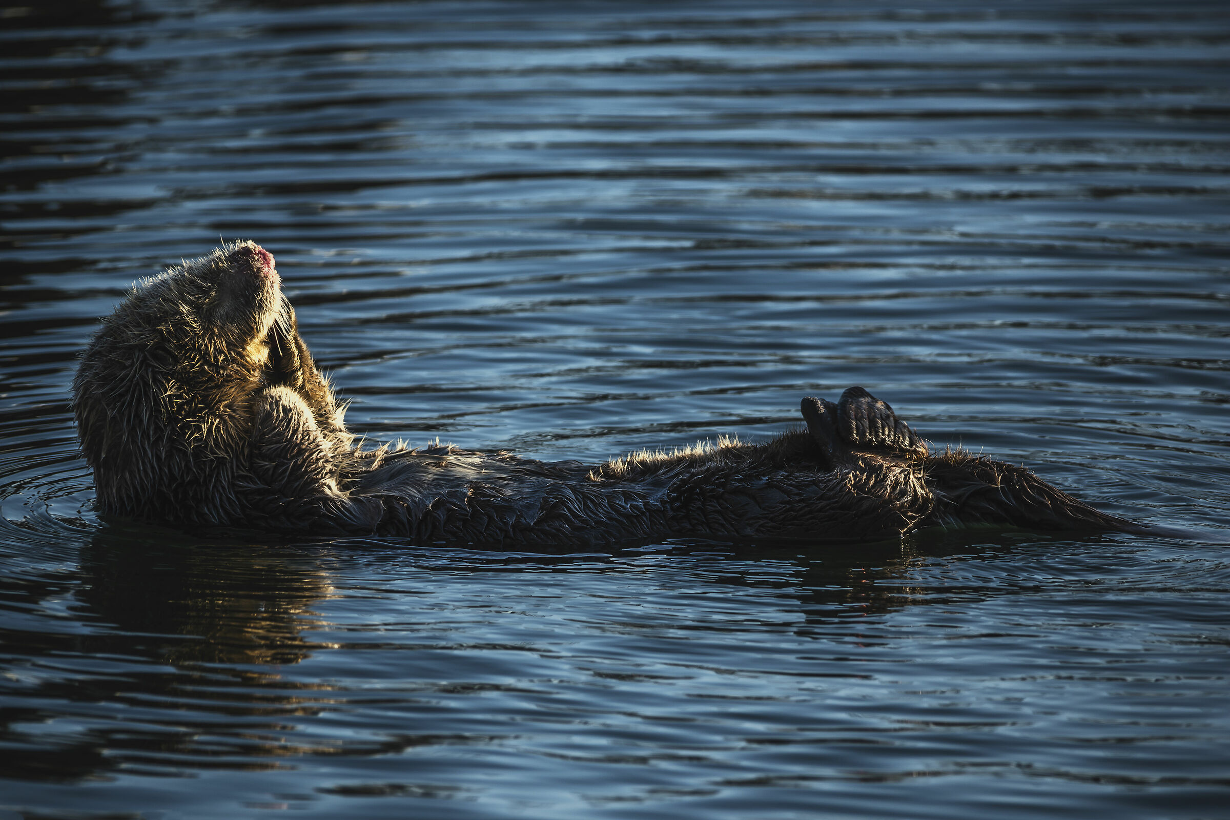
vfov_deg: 2.7
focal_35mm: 500
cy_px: 410
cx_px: 615
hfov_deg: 4.1
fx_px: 17082
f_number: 8
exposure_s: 1/200
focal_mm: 500
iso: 100
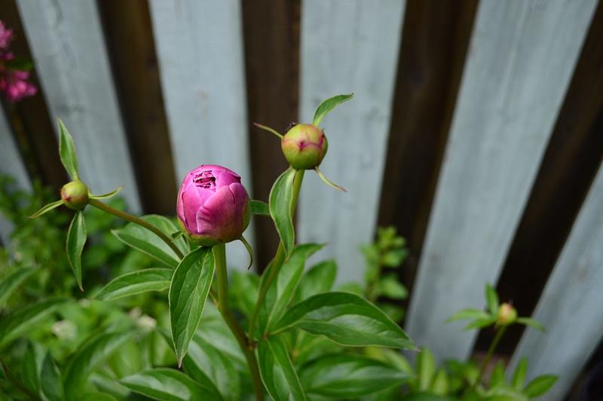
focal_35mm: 36
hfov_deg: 53.2
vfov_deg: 36.8
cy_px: 200
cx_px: 302
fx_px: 602
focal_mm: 24
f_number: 4
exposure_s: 1/1600
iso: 400
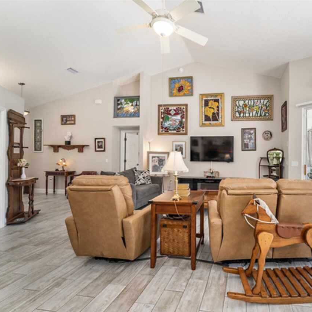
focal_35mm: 18
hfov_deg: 77.4
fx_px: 184
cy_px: 157
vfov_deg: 80.7
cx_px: 214
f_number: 7.1
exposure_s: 1/10
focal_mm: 14
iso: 320
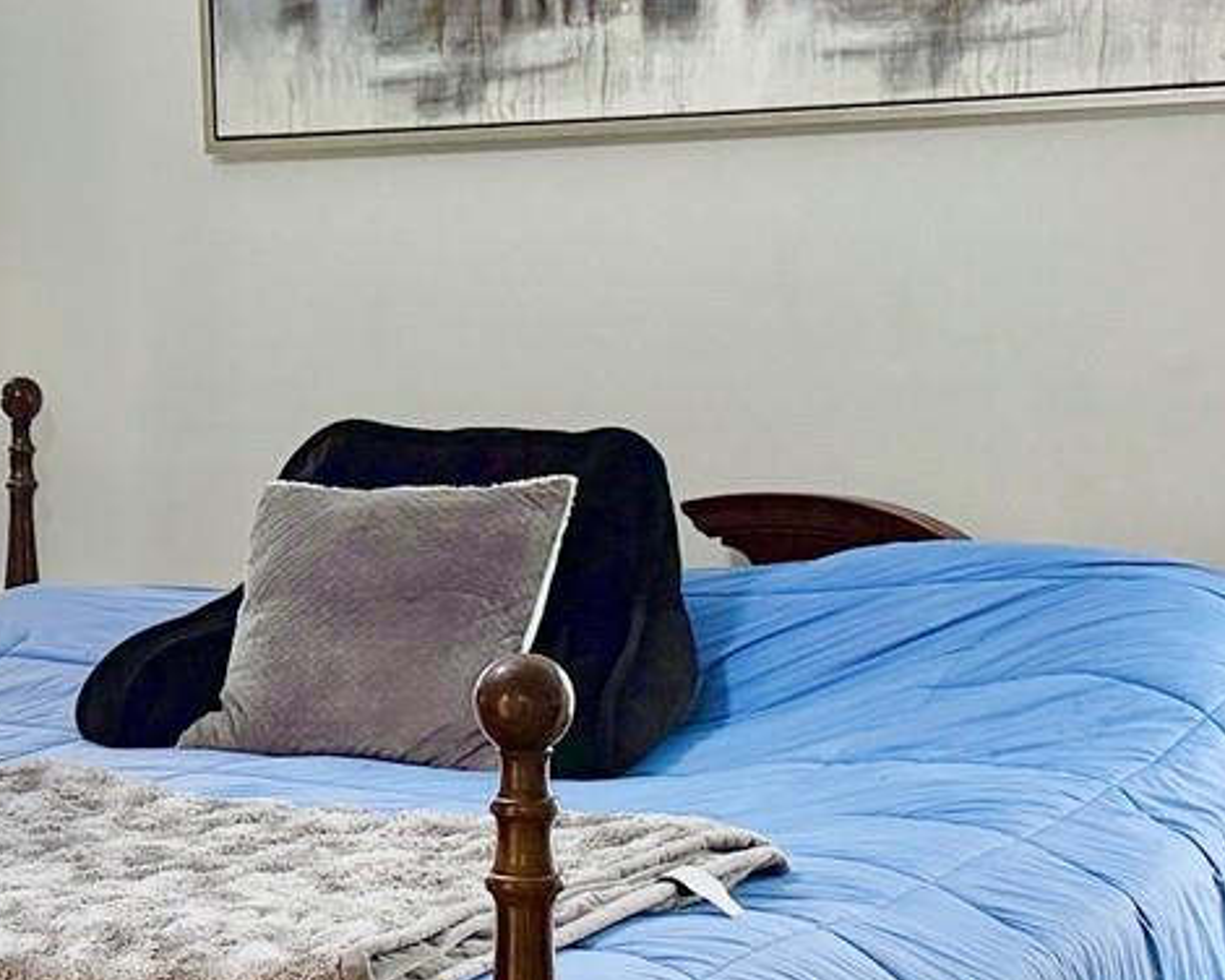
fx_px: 3698
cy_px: 683
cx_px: 188
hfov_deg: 18.6
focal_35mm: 102
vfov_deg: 15.1
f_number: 1.78
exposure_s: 1/60
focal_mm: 6.76
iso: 250
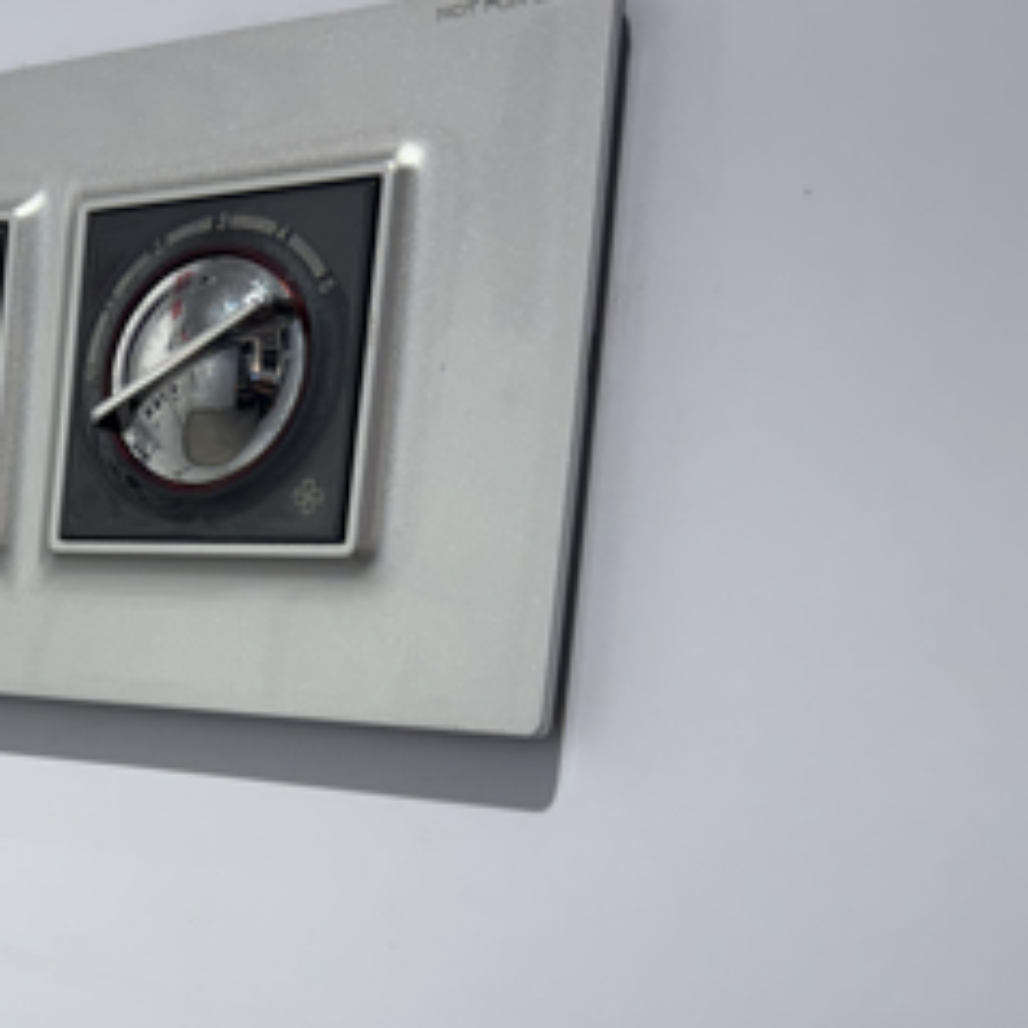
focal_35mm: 57
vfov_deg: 29.5
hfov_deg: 27.4
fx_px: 1915
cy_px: 790
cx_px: -108
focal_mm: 6.76
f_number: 1.78
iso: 64
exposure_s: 1/163
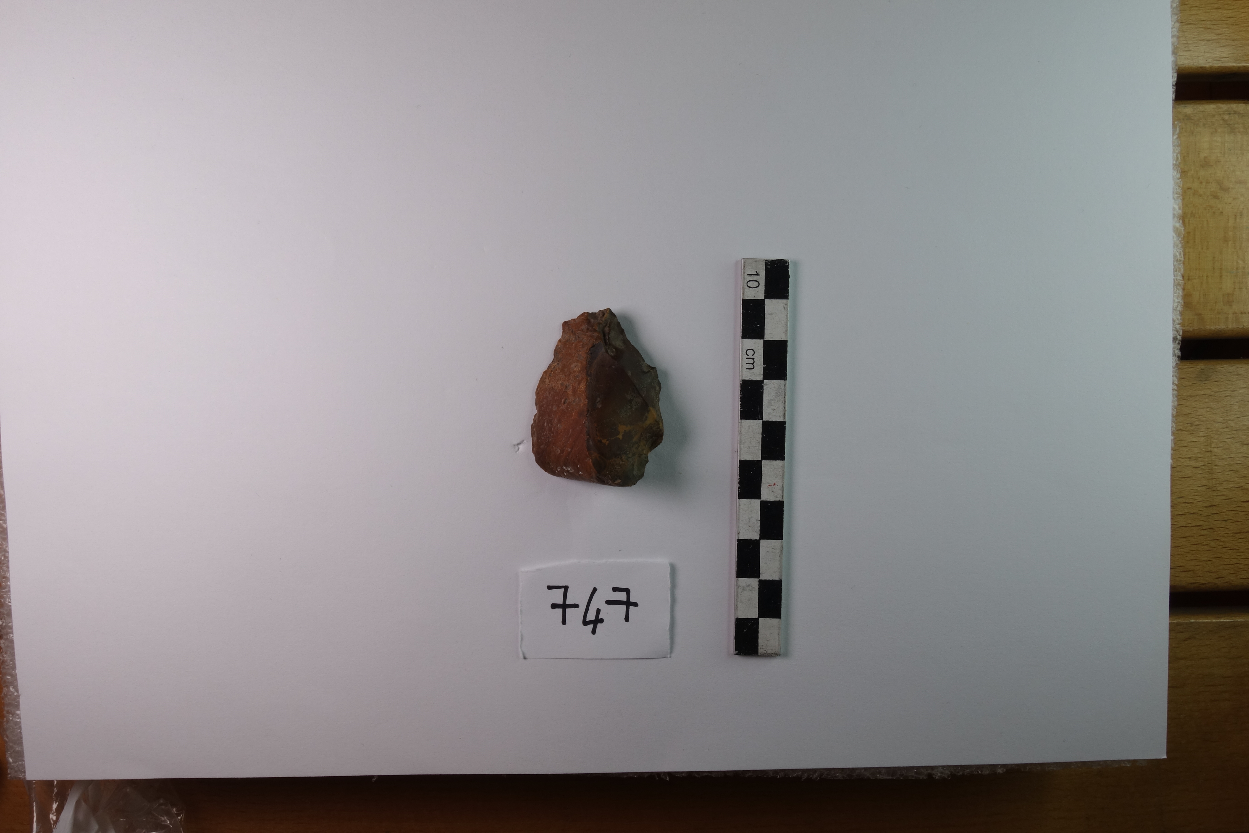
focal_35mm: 28
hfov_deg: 65.5
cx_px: 624
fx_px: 971
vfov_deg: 46.4
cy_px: 416
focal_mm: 10.4
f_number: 11
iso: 125
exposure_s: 1/25
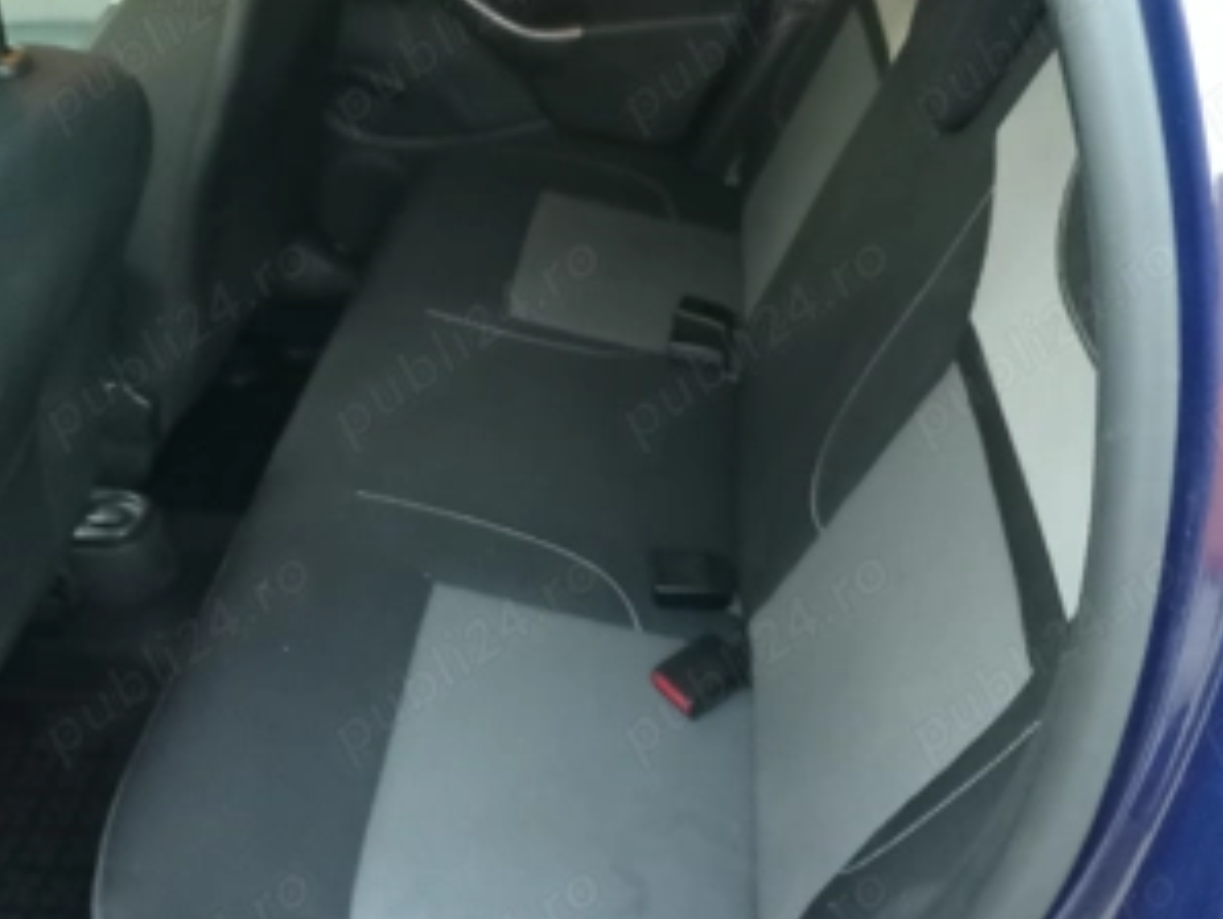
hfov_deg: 52.6
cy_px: 408
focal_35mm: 35
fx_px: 1237
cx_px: 609
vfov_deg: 40.7
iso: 1657
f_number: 1.8
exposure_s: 1/16.7
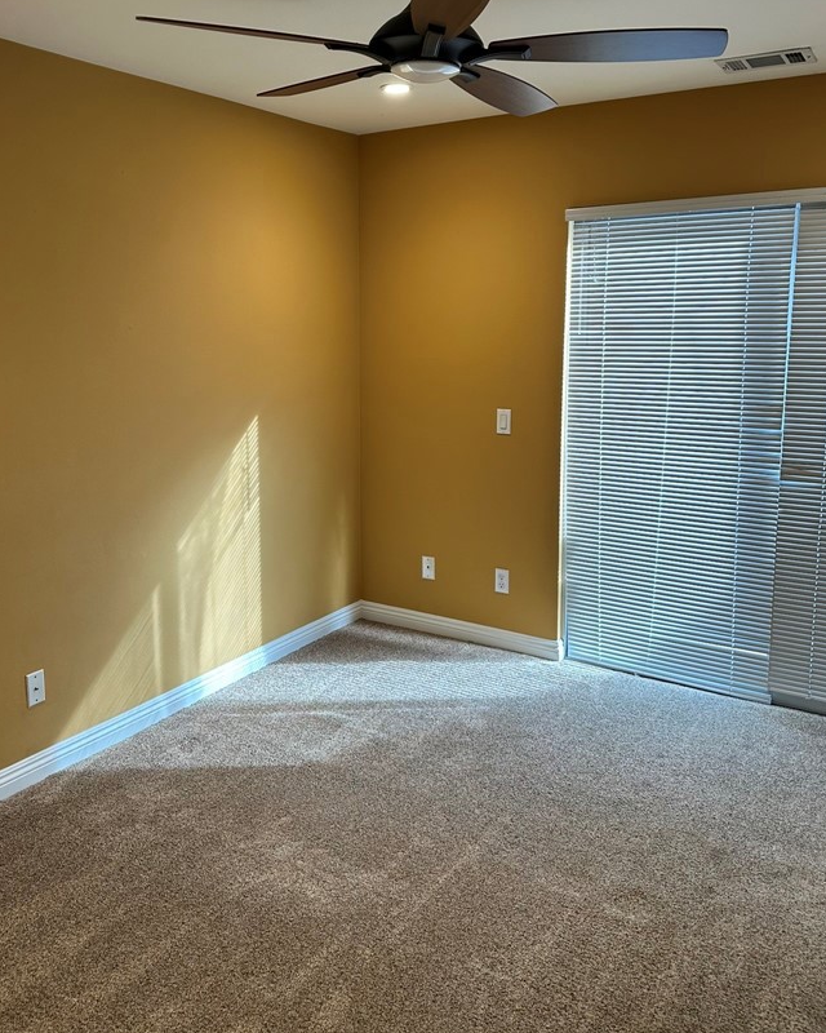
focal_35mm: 30
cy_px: 448
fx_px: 917
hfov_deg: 48.4
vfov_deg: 58.6
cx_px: 367
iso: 100
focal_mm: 6.86
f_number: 1.78
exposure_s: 1/120
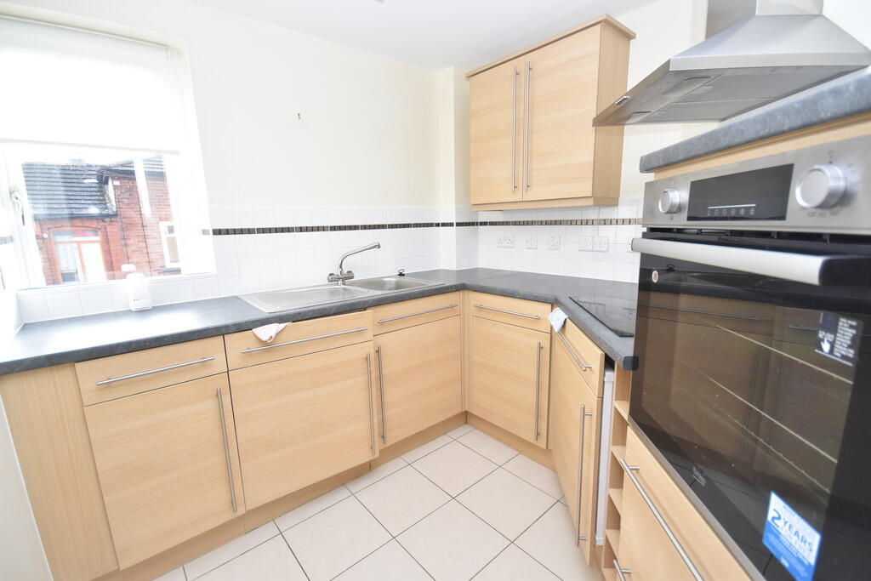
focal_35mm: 15
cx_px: 436
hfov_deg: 100.4
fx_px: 363
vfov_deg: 77.3
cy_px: 290
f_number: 4.5
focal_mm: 10
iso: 800
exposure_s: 1/160
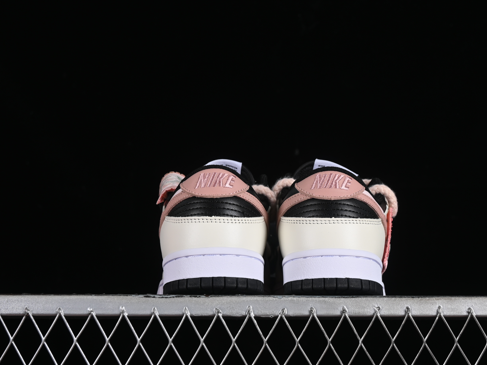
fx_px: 1154
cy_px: 182
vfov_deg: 18.0
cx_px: 274
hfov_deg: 23.8
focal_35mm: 82
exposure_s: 1/60
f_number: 8
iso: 160
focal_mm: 50
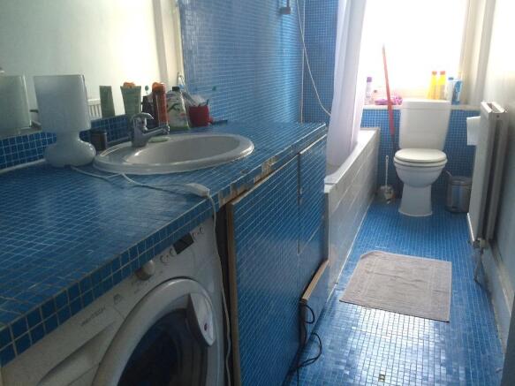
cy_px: 193
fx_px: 431
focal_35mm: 29
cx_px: 258
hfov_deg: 61.7
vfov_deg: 48.2
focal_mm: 4.15
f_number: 2.2
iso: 125
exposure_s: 1/33
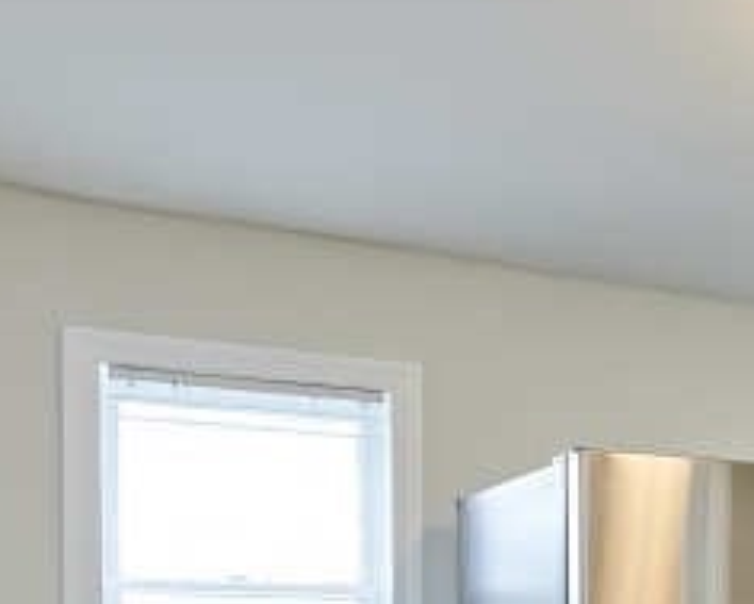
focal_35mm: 57
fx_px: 1273
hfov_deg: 29.6
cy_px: 682
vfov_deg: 24.7
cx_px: 834
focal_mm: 14
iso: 1600
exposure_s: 1/125
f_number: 5.6
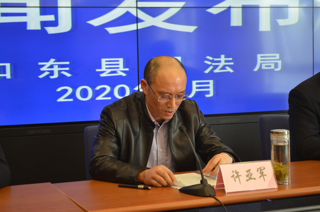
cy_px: 103
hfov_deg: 26.4
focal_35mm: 77
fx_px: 683
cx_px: 161
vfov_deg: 17.6
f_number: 5.6
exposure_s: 1/60
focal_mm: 50
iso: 800
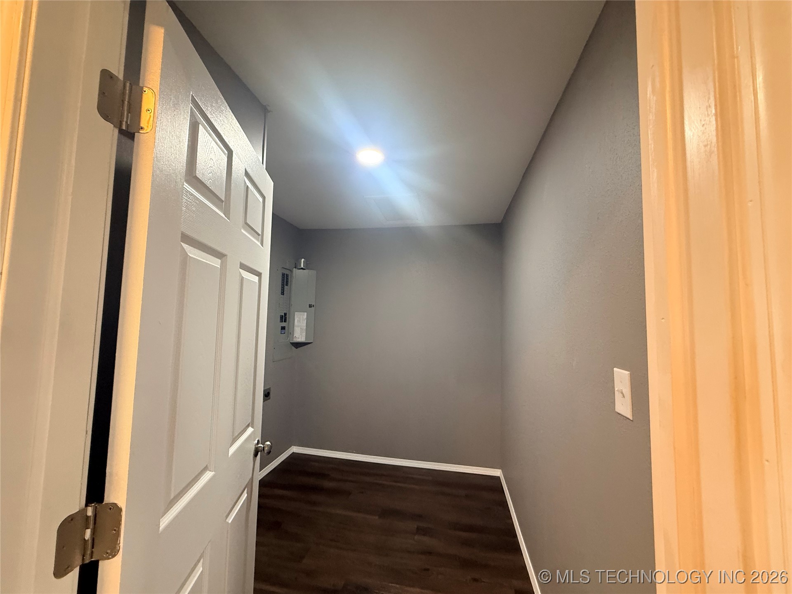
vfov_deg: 85.7
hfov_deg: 102.1
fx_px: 320
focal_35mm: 14
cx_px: 396
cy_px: 297
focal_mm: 2.22
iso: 500
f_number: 2.2
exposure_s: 1/60
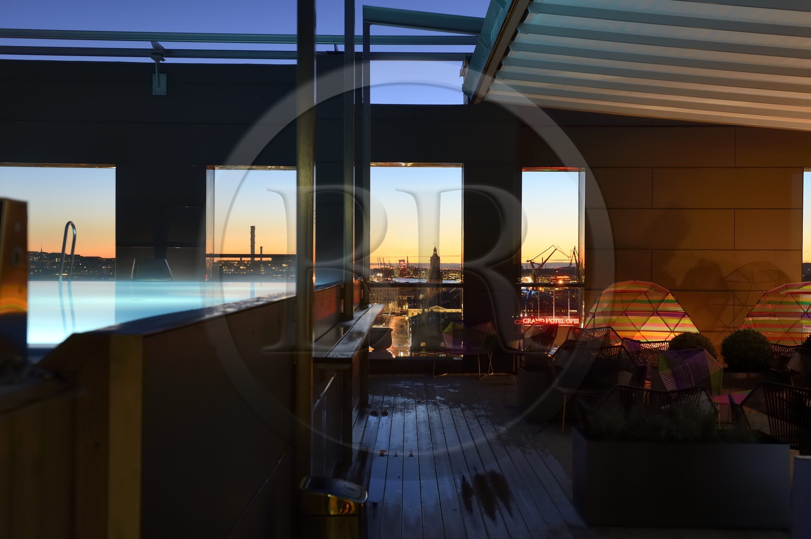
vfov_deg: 31.8
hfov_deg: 46.4
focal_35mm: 42
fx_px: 945
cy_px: 270
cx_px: 406
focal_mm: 42
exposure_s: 1.3
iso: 400
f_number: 5
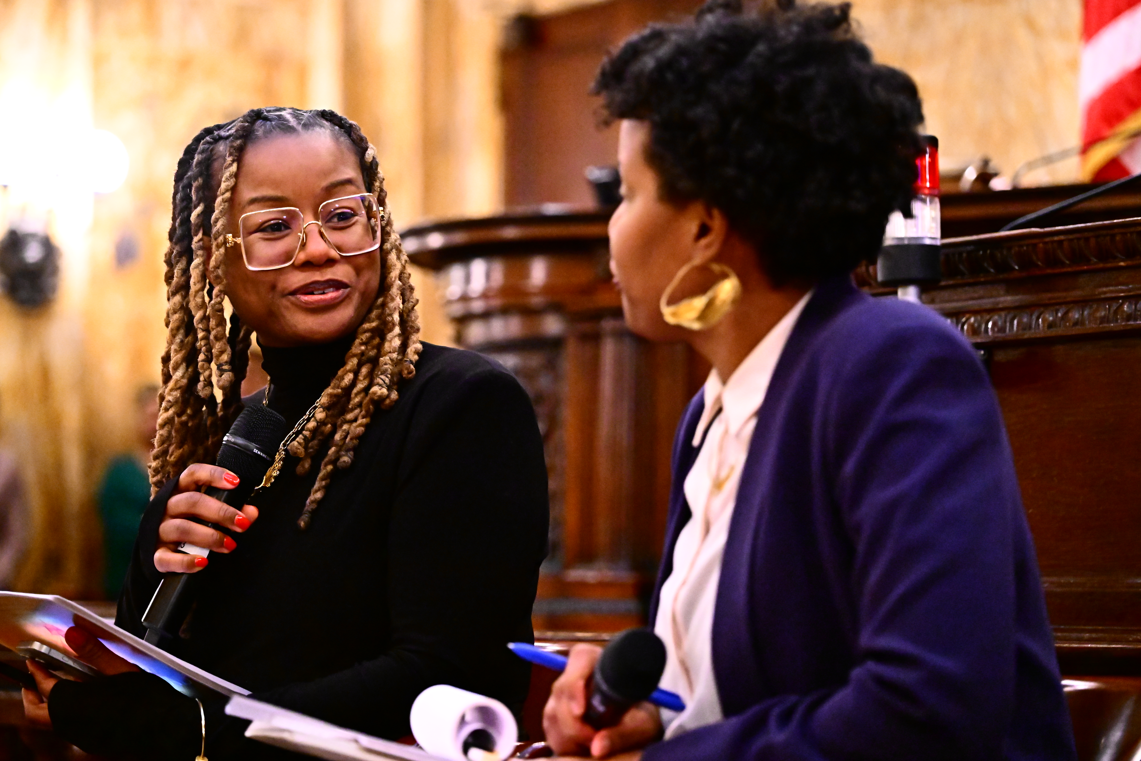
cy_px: 380
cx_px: 570
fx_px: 3803
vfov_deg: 11.4
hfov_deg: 17.1
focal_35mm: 120
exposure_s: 1/100
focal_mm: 120
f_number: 4
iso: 16000
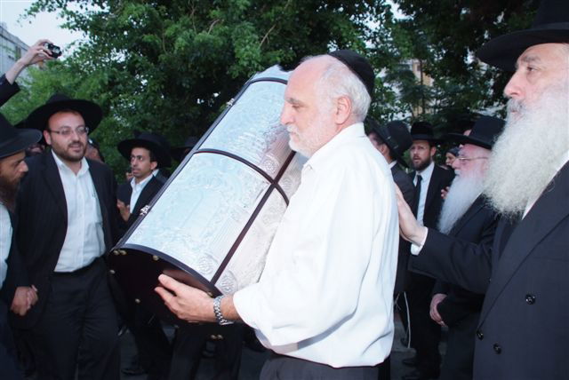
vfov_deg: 40.0
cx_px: 284
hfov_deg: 57.2
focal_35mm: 33
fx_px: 522
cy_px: 190
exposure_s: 1/60
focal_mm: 22
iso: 800
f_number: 4
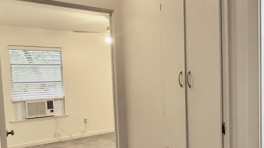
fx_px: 245
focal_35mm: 35
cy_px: 86
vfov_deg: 33.7
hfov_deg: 51.1
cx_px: 230
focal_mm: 2.22
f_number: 2.2
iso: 200
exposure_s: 1/60
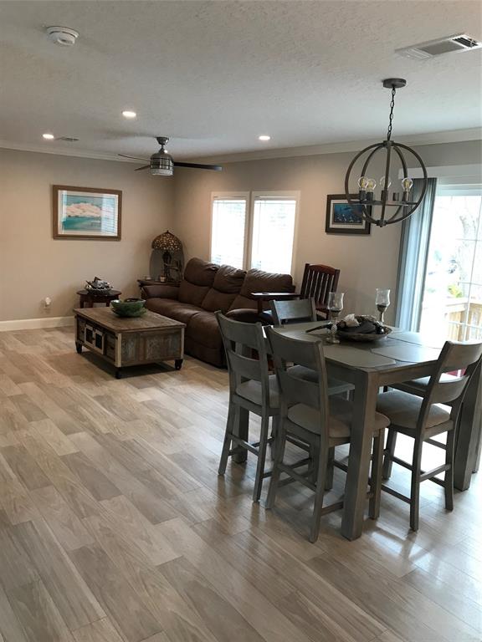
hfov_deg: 49.7
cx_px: 241
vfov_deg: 63.4
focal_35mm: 28
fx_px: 520
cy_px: 321
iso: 32
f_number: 1.8
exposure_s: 1/30
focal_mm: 3.99
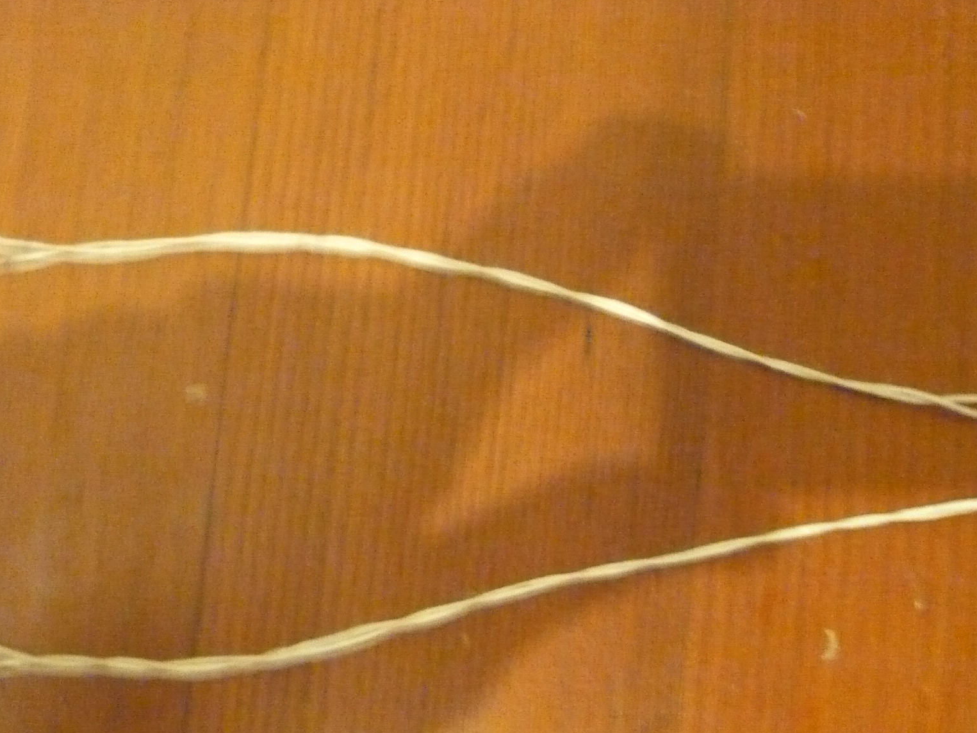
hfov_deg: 40.4
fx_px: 1327
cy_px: 453
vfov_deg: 30.8
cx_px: 469
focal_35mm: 47
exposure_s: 1/4
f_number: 2.8
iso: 1250
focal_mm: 5.8
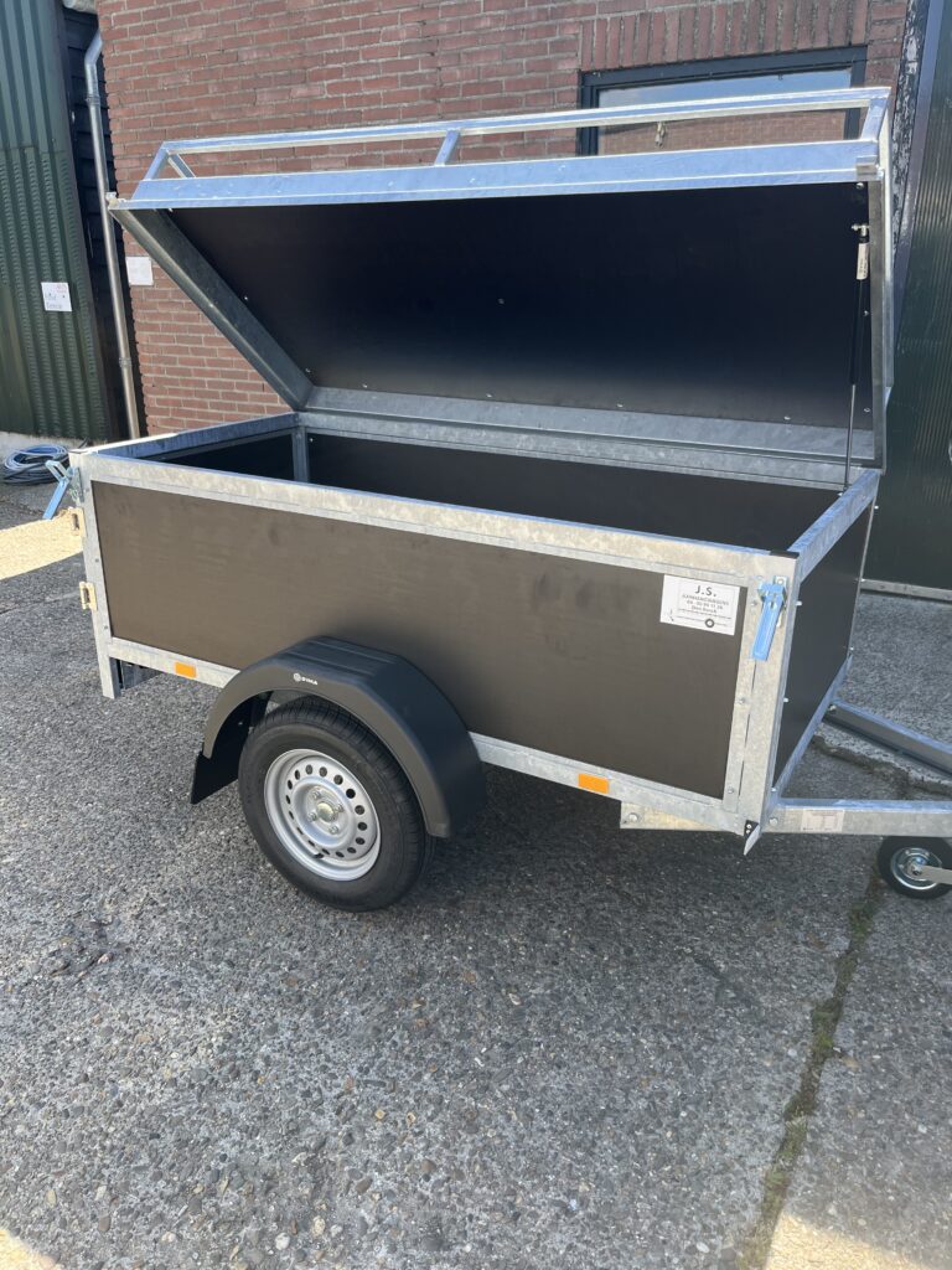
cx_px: 476
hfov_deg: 53.1
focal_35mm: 26
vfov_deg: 67.3
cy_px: 635
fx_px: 953
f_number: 1.6
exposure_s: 1/552
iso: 50
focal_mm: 5.1
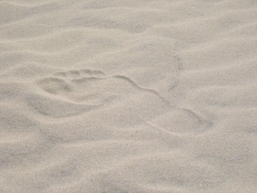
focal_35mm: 77
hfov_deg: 25.3
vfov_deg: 19.1
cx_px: 128
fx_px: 572
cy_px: 96
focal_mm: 16.3
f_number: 10.8
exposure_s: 1/203
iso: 100
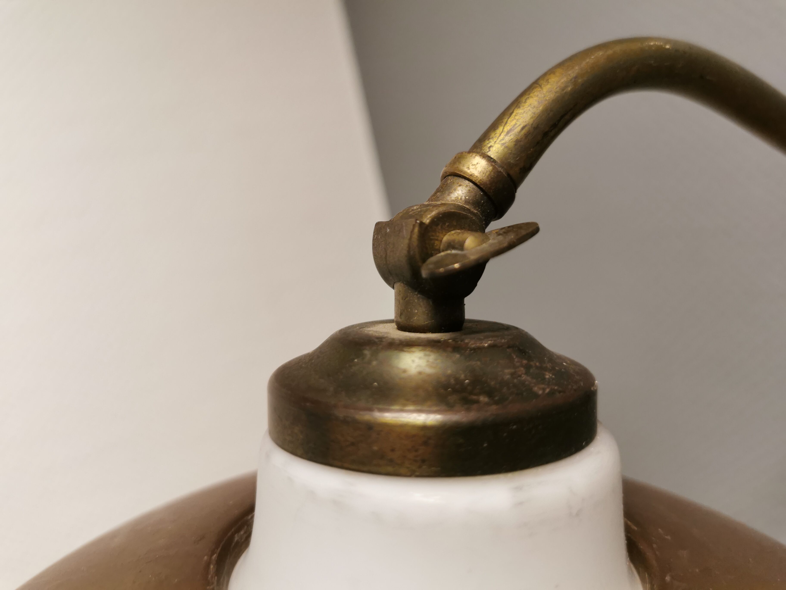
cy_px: 295
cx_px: 393
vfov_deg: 51.4
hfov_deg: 65.3
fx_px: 613
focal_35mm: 27
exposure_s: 1/50
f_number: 1.6
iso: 125
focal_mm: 5.56
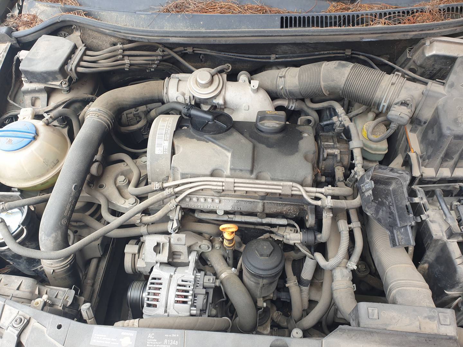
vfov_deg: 53.1
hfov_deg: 67.3
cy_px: 174
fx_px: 348
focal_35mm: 26
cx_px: 232
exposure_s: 1/150
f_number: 2.4
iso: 50
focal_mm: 4.3
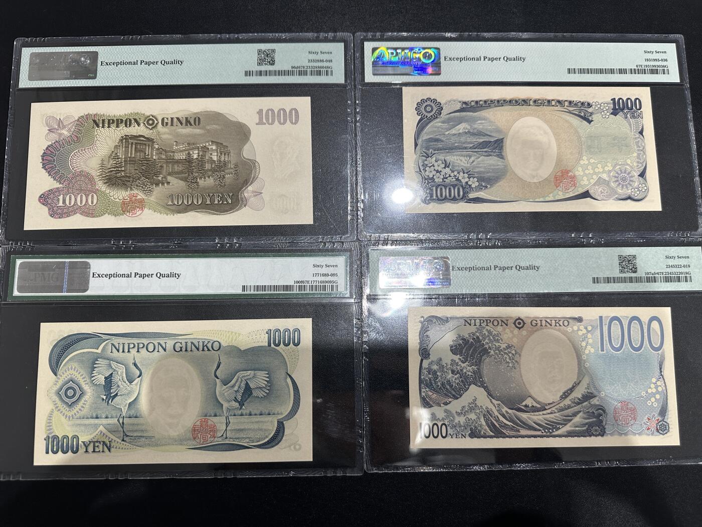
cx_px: 351
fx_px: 487
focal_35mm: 24
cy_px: 264
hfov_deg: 71.6
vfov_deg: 56.8
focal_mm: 6.86
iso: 125
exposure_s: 1/50
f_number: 1.78
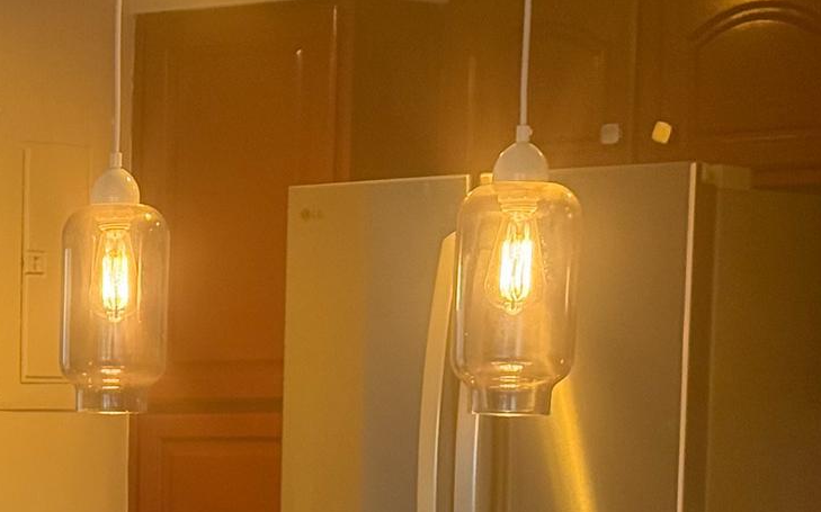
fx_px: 3198
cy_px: 681
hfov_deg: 13.9
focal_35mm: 143
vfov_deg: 9.0
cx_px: -312
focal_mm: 6.76
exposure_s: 1/60
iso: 200
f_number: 1.78
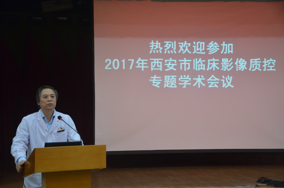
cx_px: 142
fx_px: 472
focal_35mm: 60
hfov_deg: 33.5
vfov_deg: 22.5
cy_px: 94
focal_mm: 40
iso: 1600
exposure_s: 1/25
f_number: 4.8
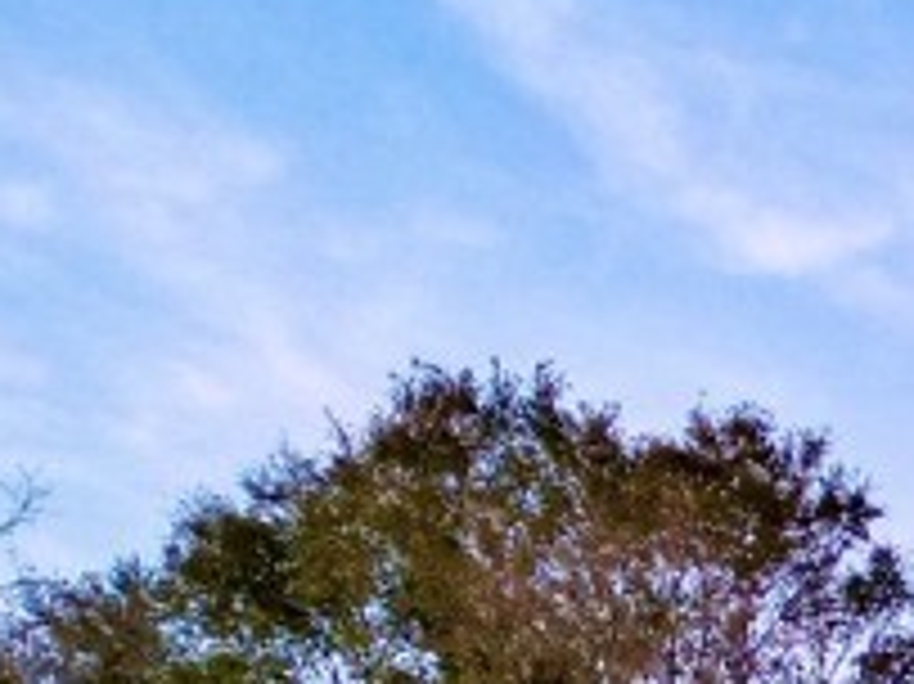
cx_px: 2080
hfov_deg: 13.0
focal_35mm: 121
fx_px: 3193
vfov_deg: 11.7
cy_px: 1030
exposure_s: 1/15
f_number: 1.7
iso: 200
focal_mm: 6.72
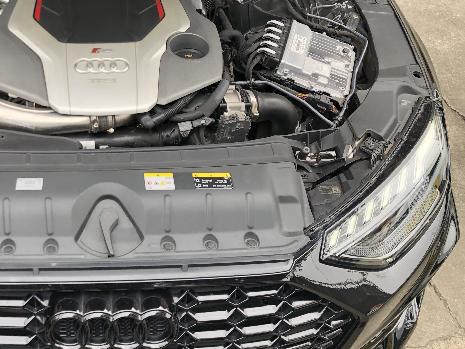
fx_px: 605
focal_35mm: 45
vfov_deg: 31.5
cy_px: 76
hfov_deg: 40.4
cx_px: 94
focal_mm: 4
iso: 32
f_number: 1.8
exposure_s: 1/109
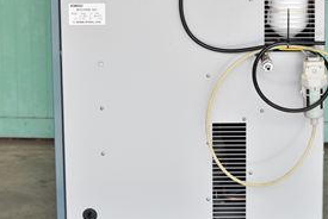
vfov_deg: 9.2
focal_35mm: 150
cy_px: 61
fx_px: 1367
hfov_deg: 13.7
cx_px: 181
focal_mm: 55
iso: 1250
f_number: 6.3
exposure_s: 1/2000
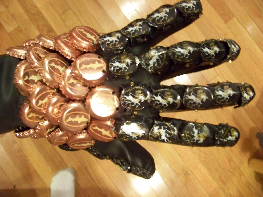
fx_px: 274
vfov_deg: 39.7
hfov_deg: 51.4
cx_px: 132
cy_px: 98
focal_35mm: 36
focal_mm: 5.85
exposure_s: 1/8
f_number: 2.8
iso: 400
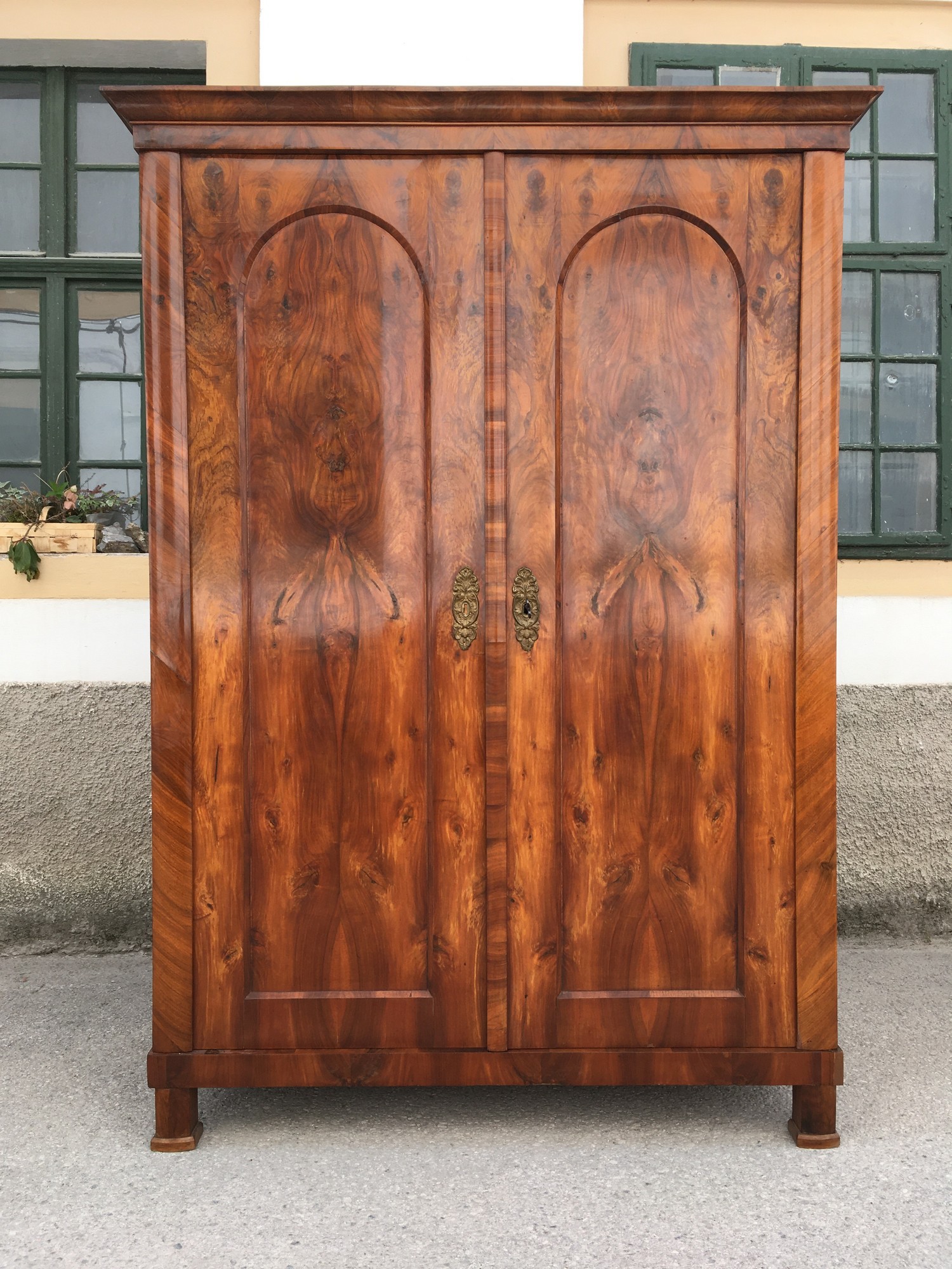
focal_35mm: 29
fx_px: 1063
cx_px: 476
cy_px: 634
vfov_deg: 61.7
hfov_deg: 48.2
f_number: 2.2
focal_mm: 4.15
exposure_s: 1/392
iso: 25
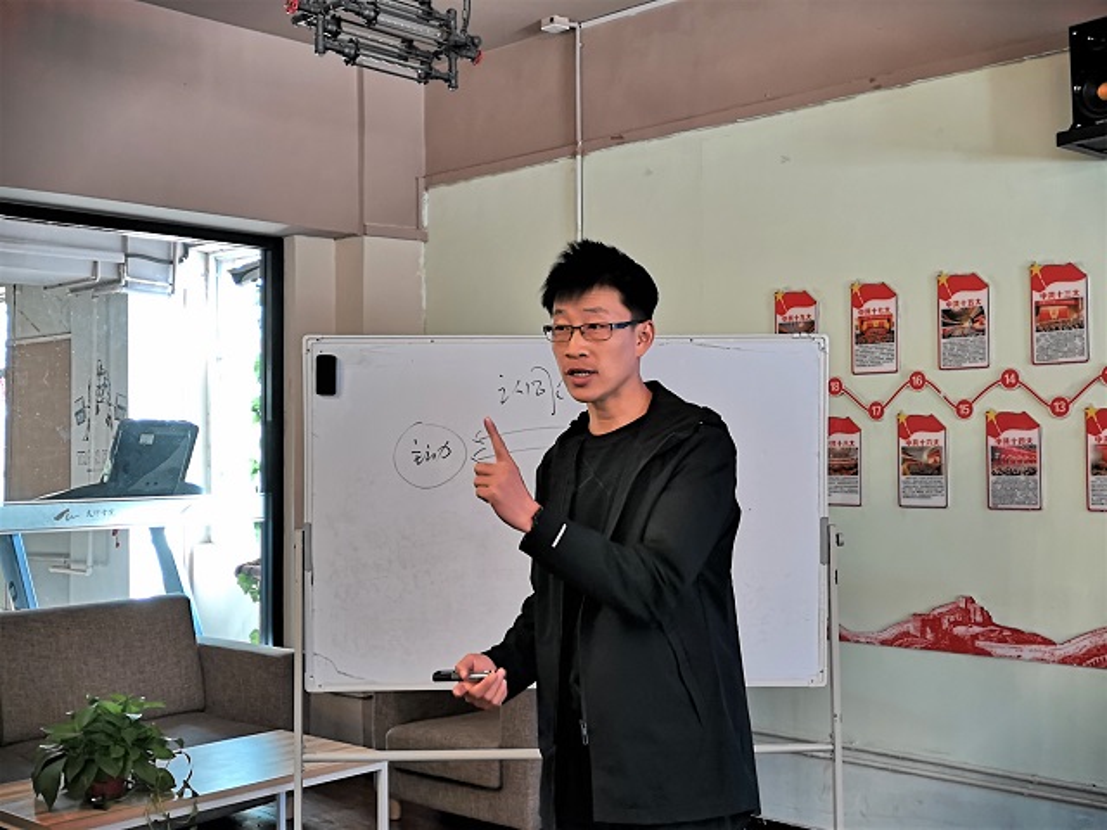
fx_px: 1375
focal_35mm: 43
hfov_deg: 43.9
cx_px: 554
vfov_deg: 33.6
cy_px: 415
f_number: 1.8
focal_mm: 4.75
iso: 160
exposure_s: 1/33.3
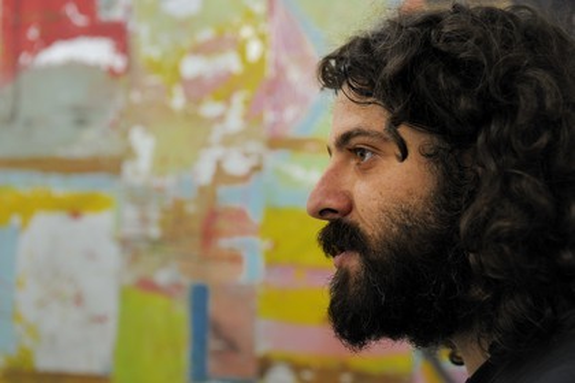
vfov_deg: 22.6
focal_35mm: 60
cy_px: 192
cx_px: 288
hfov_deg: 33.4
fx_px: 958
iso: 800
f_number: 4.5
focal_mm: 60
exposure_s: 1/40
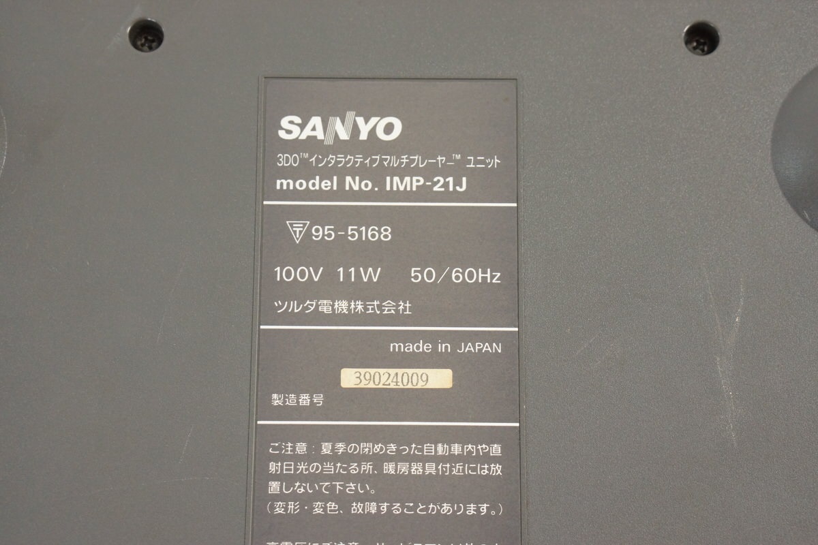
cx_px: 409
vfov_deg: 18.2
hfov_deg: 27.0
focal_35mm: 75
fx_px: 1704
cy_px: 272
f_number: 6.3
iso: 1600
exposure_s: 1/80
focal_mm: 50
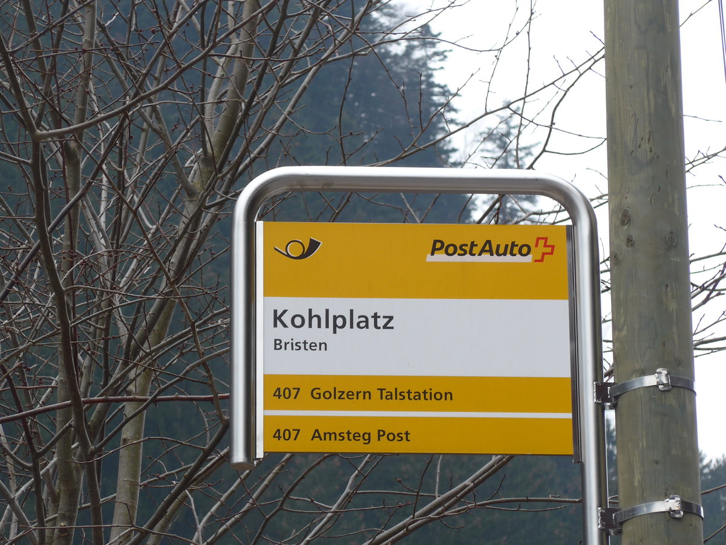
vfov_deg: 6.7
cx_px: 363
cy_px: 272
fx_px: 4656
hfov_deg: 8.9
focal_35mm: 222
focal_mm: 42.8
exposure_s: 1/125
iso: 100
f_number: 5.9
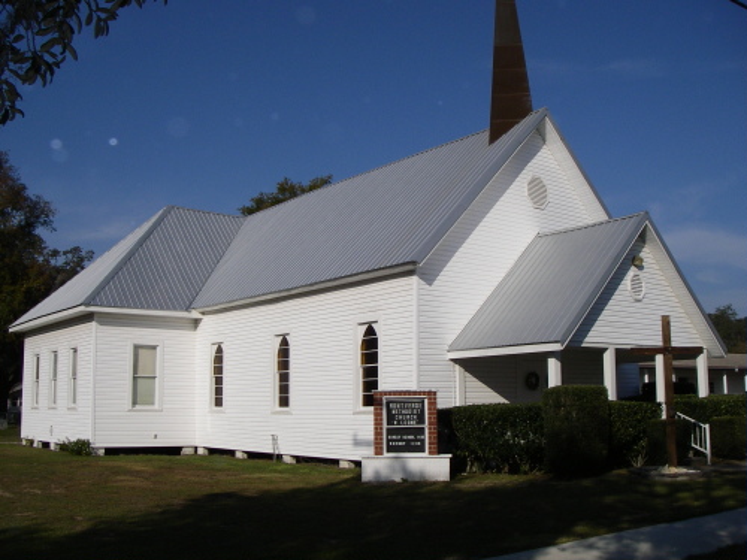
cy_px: 280
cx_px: 374
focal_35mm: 38
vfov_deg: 37.7
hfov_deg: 49.0
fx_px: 820
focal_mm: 6.3
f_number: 6.6
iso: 100
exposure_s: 1/1250
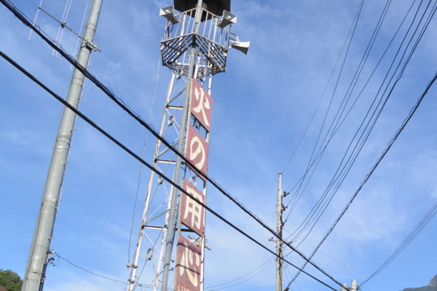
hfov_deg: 42.8
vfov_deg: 29.7
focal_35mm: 45
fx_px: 546
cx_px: 305
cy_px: 188
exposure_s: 1/640
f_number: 5.6
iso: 160
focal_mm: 10
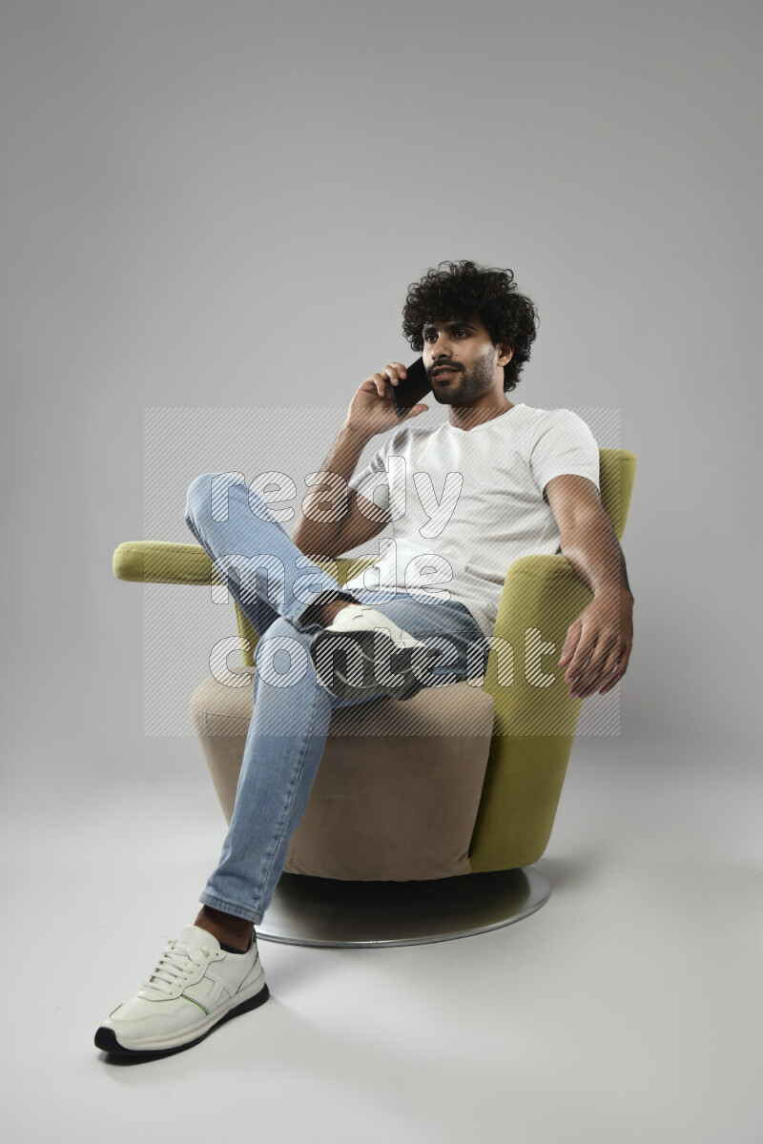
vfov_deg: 41.1
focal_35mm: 48
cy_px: 572
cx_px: 382
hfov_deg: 28.1
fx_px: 1526
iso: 400
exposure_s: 1/125
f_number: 6.3
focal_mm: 48
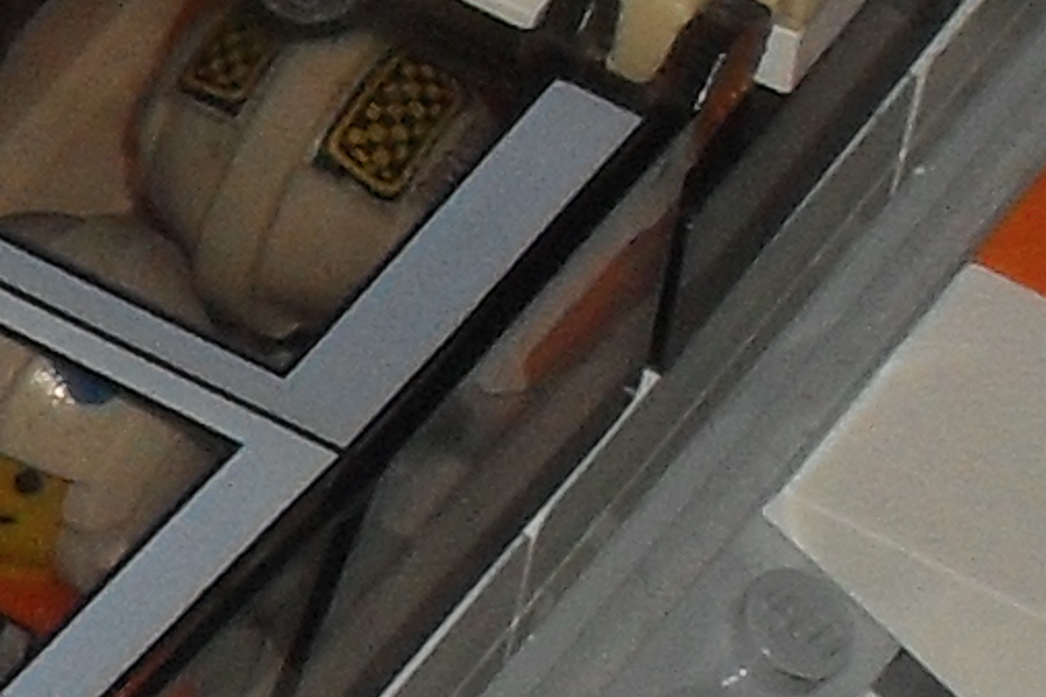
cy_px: 447
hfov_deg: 4.1
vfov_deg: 2.8
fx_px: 14377
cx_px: -1778
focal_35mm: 495
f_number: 11.8
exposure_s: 1/60
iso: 100
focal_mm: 11.7
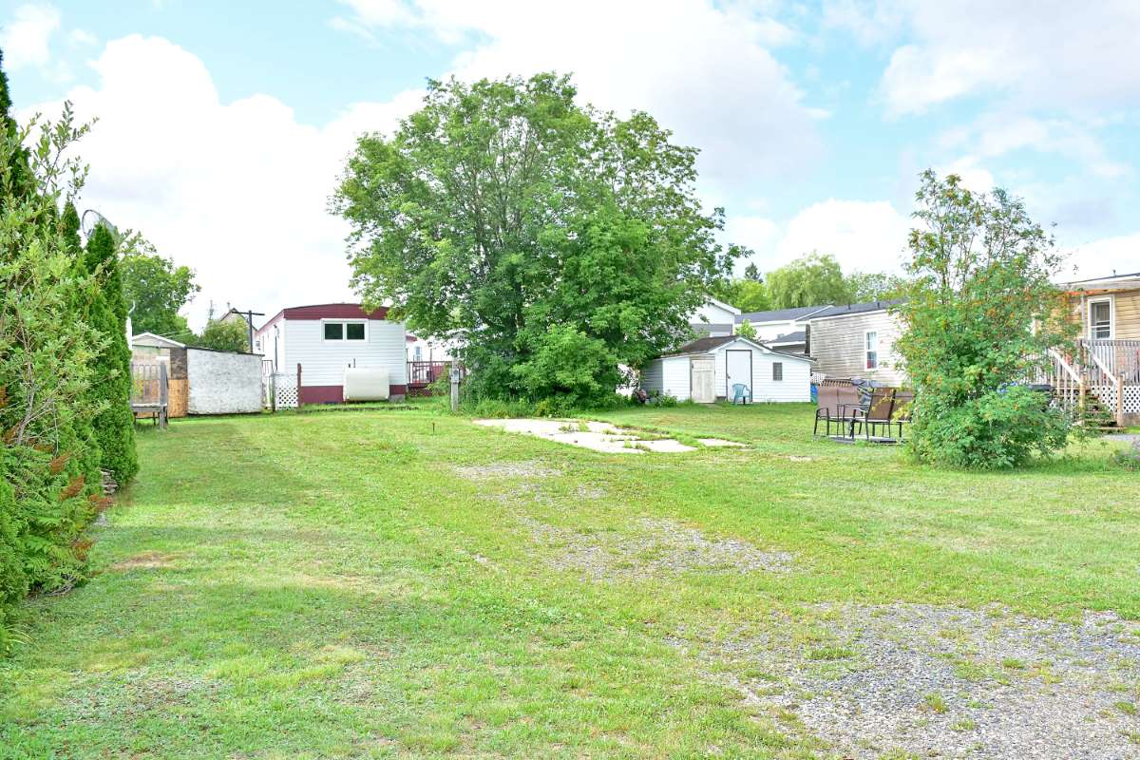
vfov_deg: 36.9
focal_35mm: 36
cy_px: 380
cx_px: 570
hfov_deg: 53.1
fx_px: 1140
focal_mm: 24
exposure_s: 1/400
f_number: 7.1
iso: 320
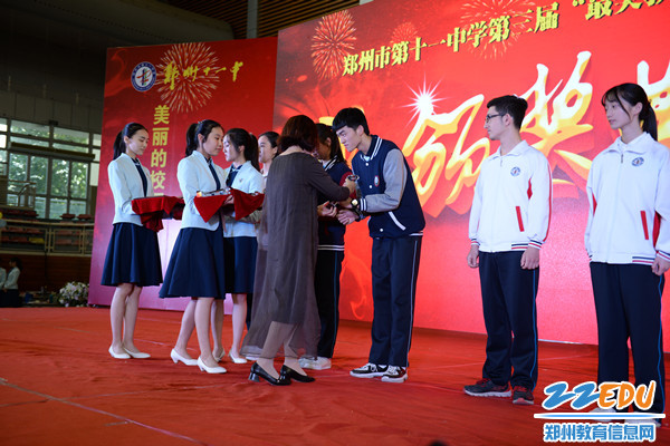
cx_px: 335
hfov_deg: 46.4
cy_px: 223
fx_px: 782
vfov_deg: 31.9
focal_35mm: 42
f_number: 2.8
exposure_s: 1/250
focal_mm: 42
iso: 250
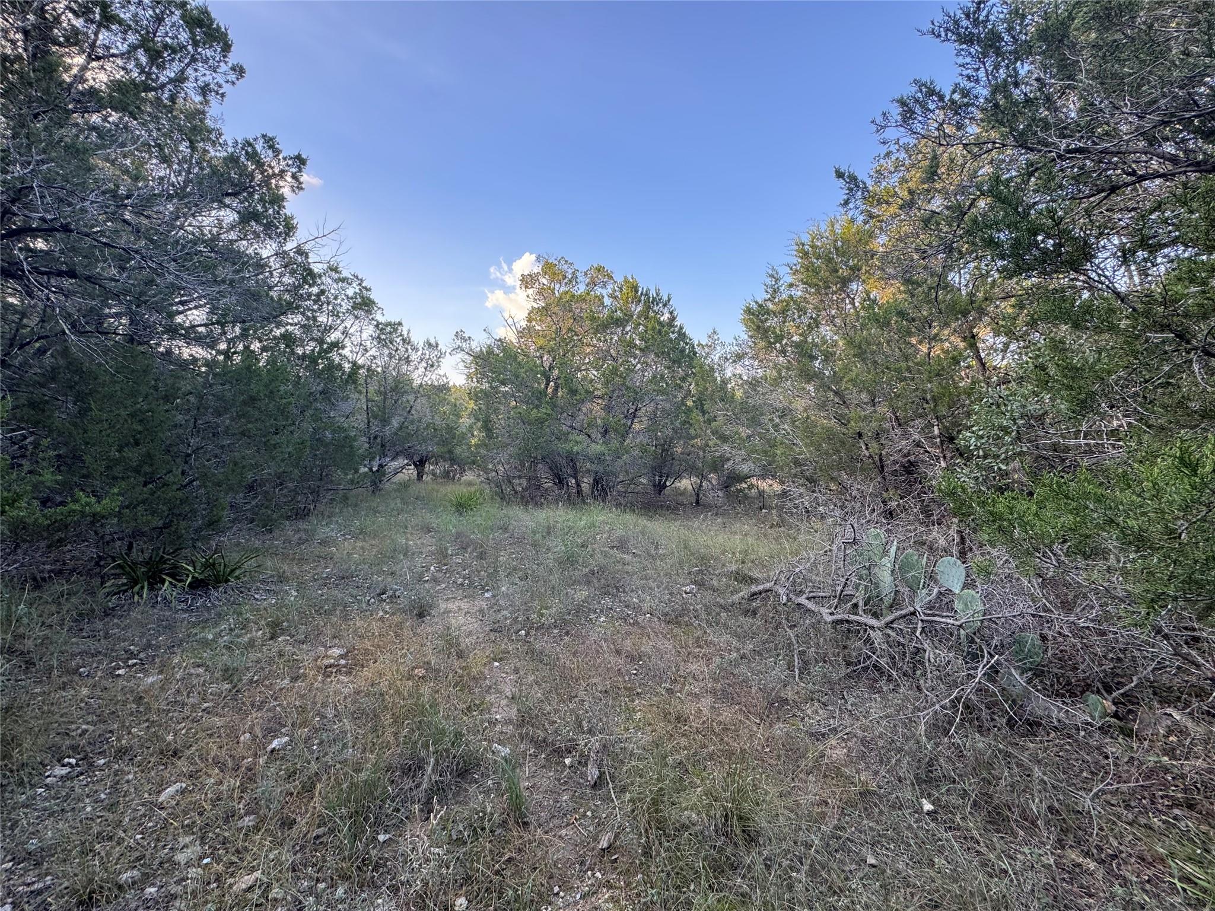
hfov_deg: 102.1
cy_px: 456
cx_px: 608
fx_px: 491
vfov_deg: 85.7
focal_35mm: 14
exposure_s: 1/123
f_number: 2.2
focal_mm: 2.22
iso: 40
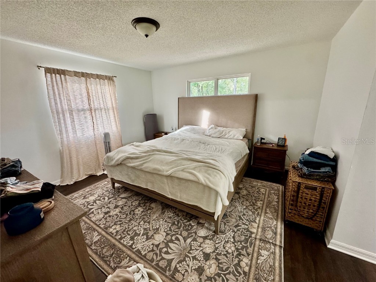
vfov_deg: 85.7
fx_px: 152
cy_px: 141
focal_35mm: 14
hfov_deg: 102.1
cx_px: 188
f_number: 2.2
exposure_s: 1/60
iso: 320
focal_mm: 2.22
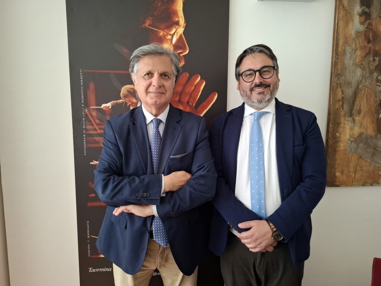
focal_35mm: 23
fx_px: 253
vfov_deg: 58.9
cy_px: 143
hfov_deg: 73.9
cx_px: 190
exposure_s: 1/60
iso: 250
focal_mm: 5.54
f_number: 1.8
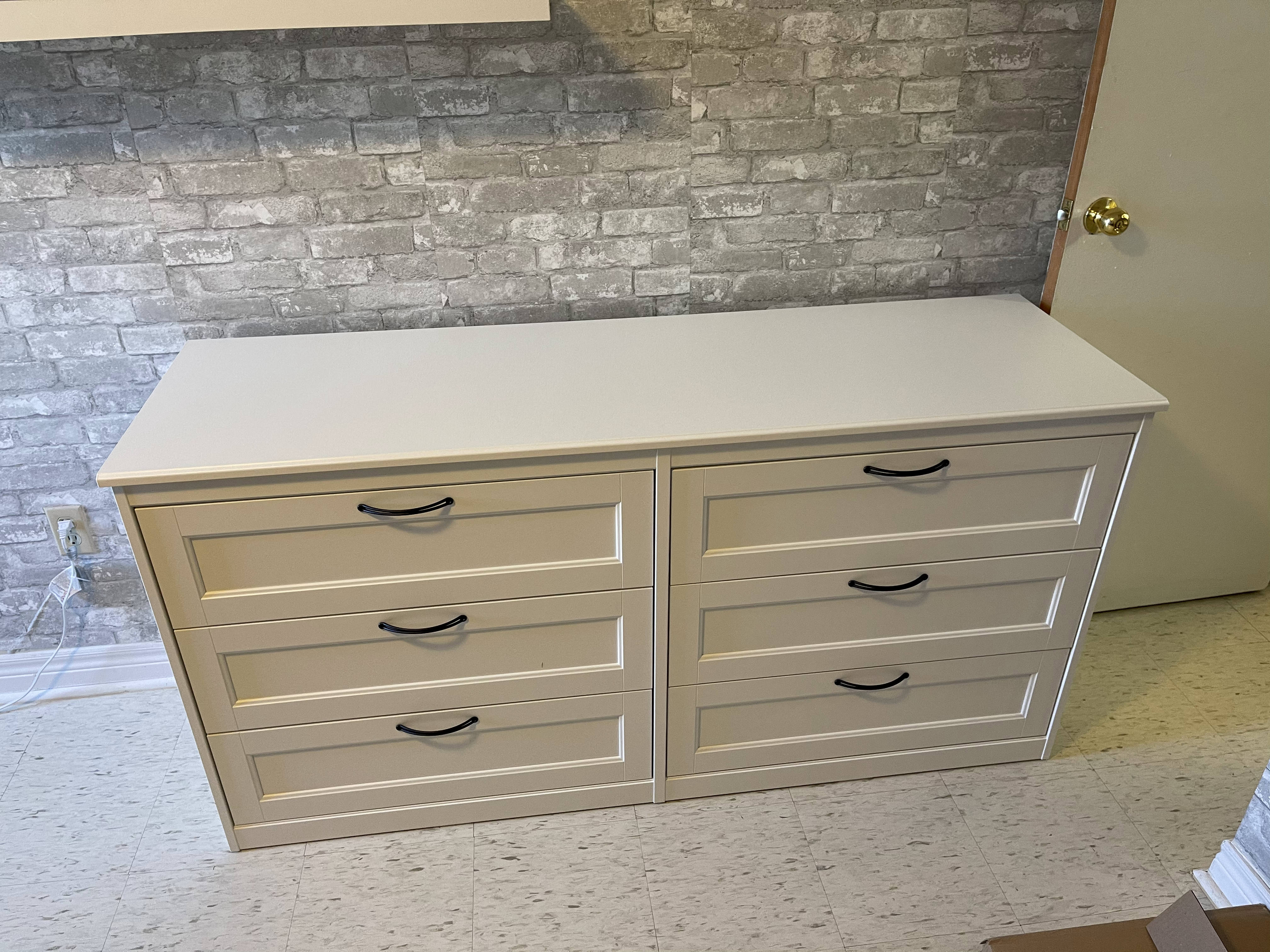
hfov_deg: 67.3
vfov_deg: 53.1
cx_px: 635
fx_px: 954
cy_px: 476
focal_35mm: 26
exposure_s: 1/60
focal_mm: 5.1
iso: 100
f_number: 1.6
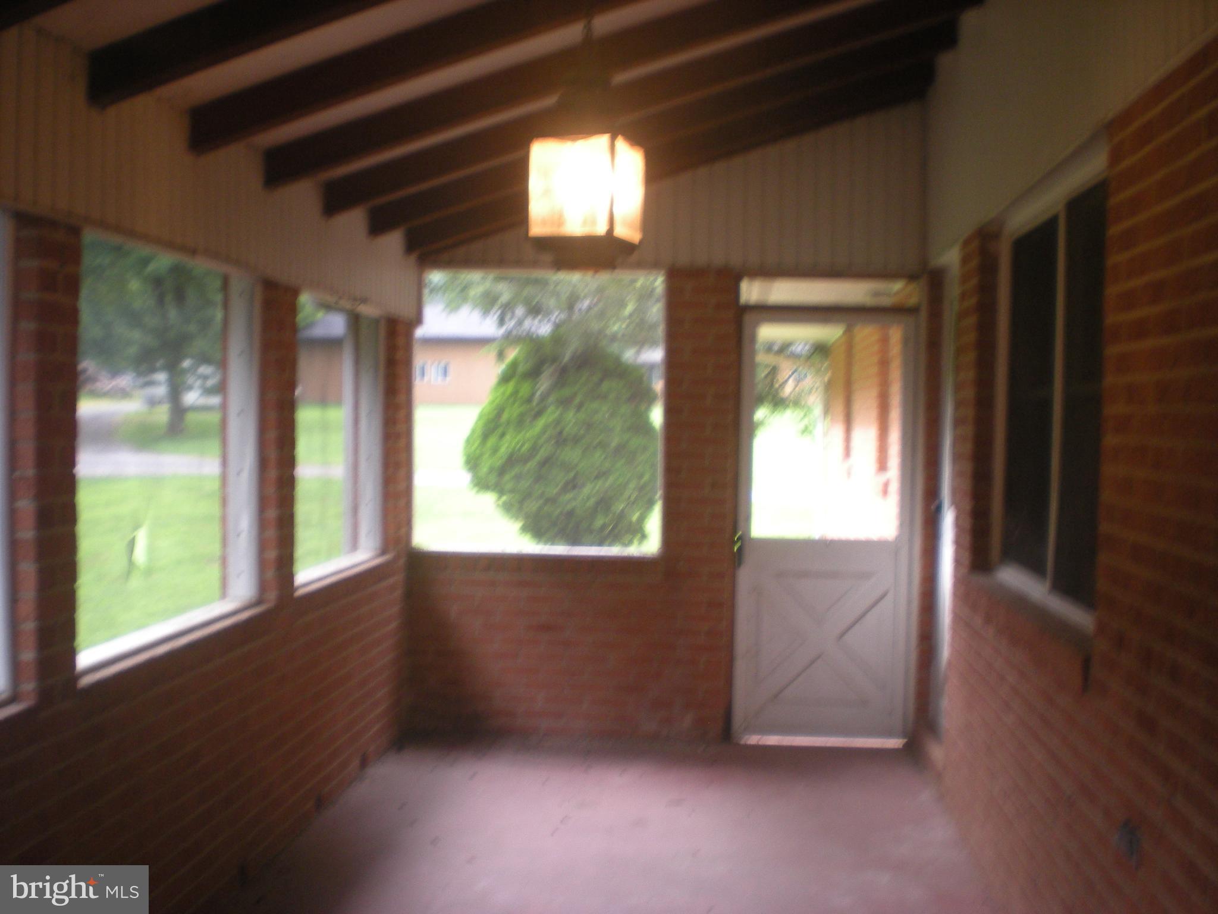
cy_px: 457
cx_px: 609
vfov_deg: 37.7
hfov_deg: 49.0
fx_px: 1337
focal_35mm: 38
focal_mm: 6.3
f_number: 3.1
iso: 113
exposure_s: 1/45.7
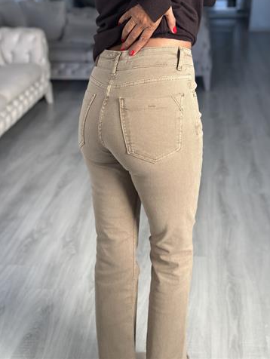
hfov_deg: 28.6
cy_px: 169
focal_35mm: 51
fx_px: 529
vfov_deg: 37.4
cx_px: 130
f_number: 1.78
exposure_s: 1/121
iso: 125
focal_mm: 6.86
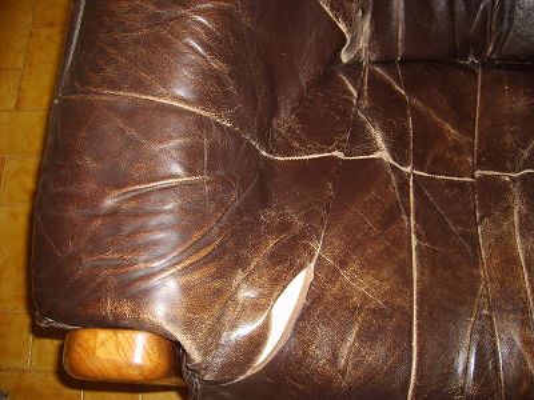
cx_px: 267
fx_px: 540
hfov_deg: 52.6
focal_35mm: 35
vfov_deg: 40.7
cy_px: 200
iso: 100
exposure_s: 1/45
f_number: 2.8
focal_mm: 5.8
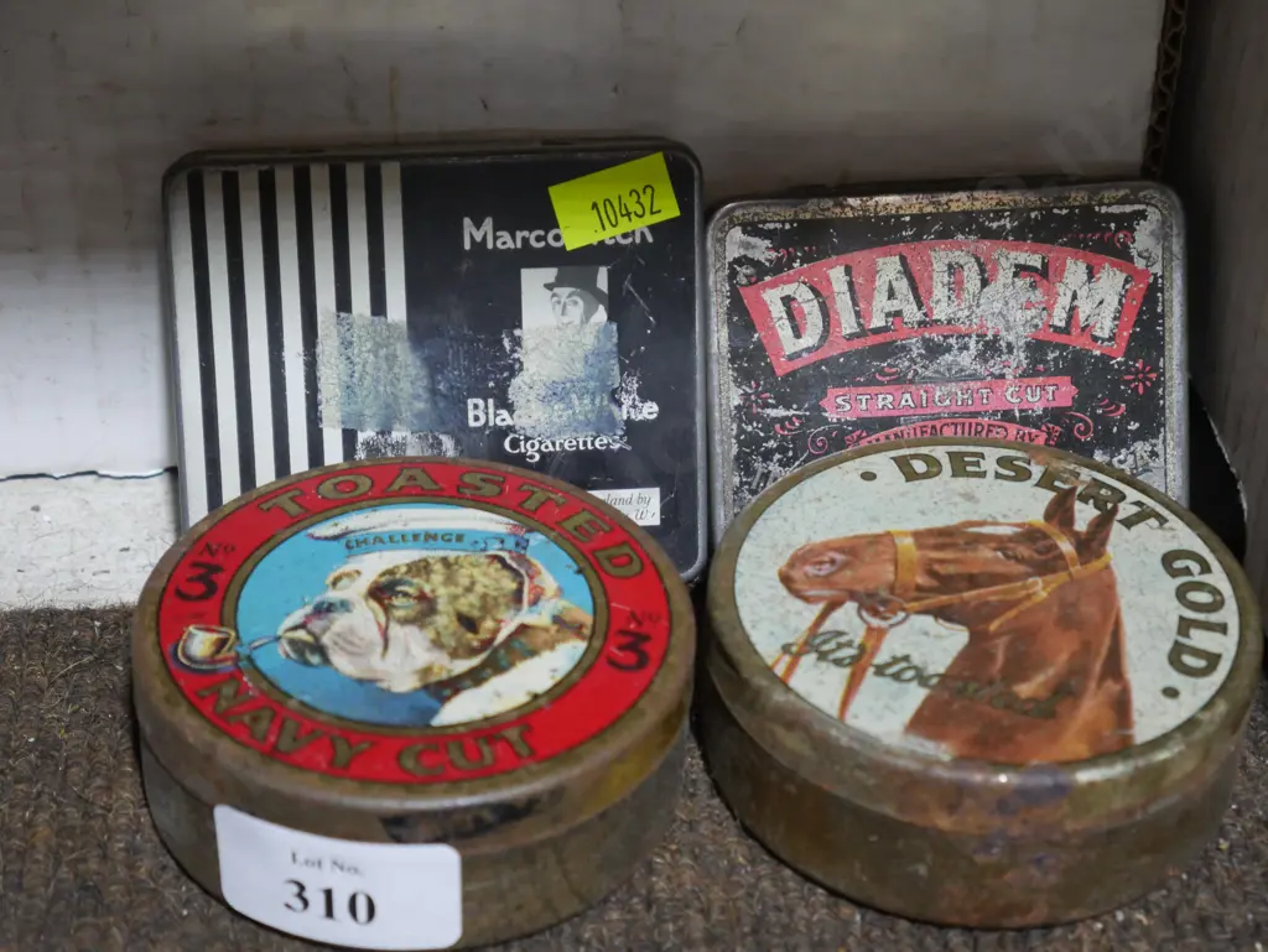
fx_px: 3078
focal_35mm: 84
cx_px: 634
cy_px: 476
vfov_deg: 17.6
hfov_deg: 23.3
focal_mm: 42
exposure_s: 1/100
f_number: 5.6
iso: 2000
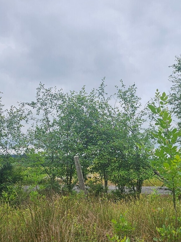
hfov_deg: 33.4
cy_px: 197
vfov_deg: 41.7
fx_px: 300
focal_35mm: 43
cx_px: 118
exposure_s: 1/501
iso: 10
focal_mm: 6.3
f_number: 1.7
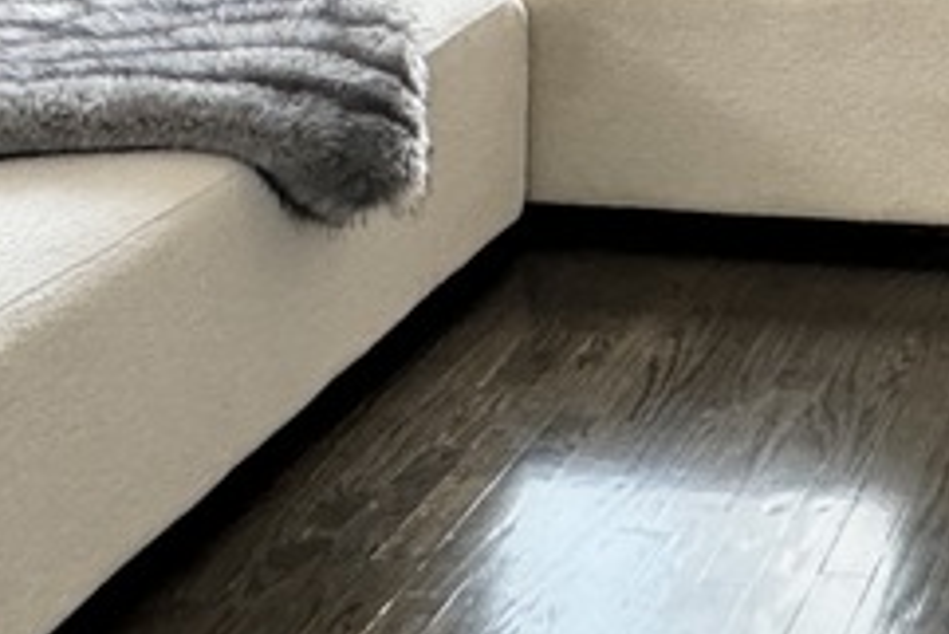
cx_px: 1099
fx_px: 2295
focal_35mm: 87
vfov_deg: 14.3
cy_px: -410
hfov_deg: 21.9
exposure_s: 1/120
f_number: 2.2
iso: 250
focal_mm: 2.22
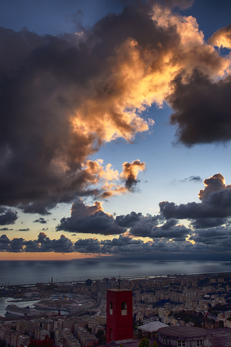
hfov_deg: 45.7
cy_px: 174
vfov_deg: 64.6
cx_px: 116
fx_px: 274
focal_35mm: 28
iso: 100
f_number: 10
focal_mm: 19
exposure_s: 1/80
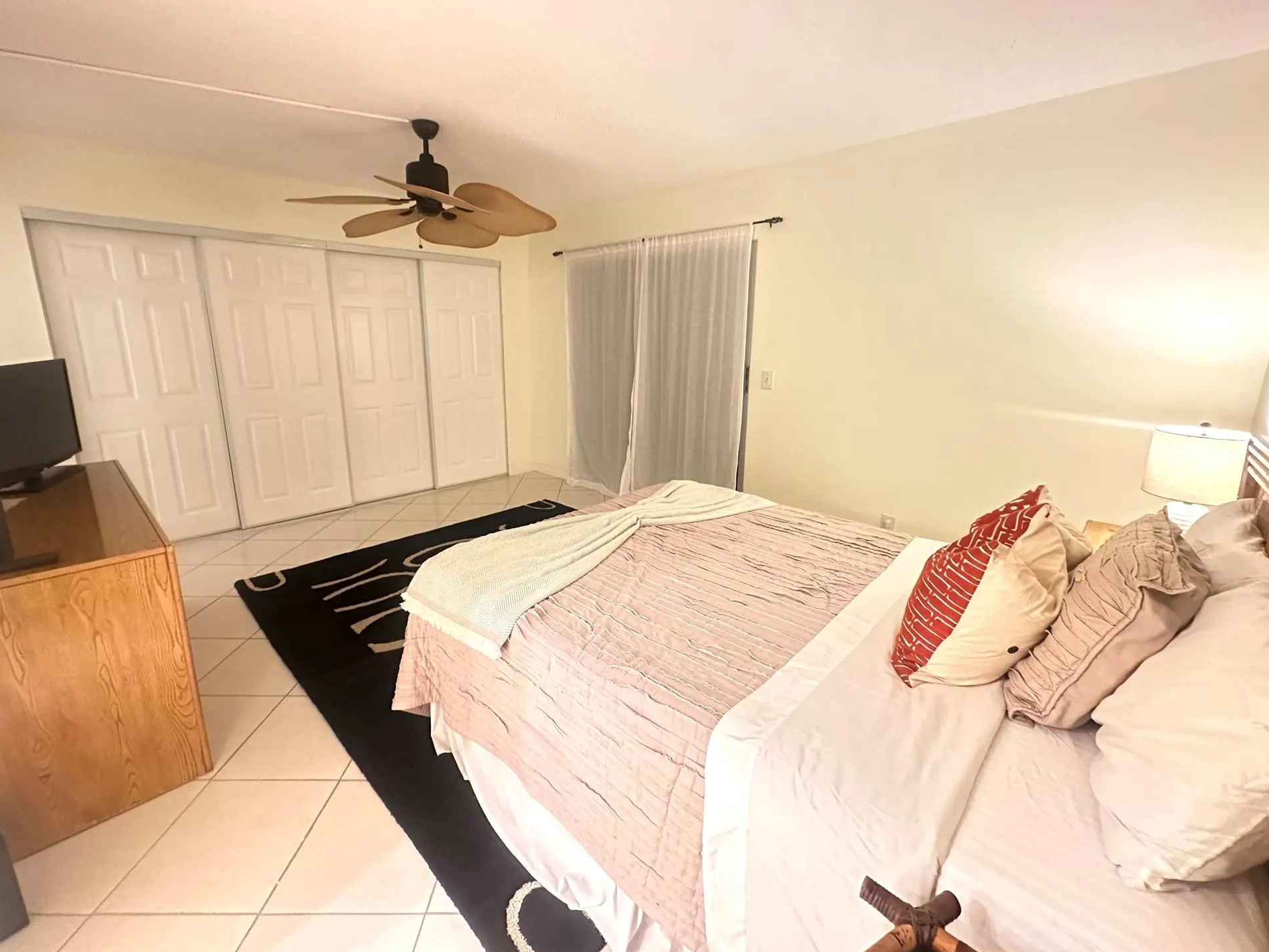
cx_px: 612
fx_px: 550
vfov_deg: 81.7
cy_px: 455
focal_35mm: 15
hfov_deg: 98.1
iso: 1000
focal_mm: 2.22
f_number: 2.2
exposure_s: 1/60
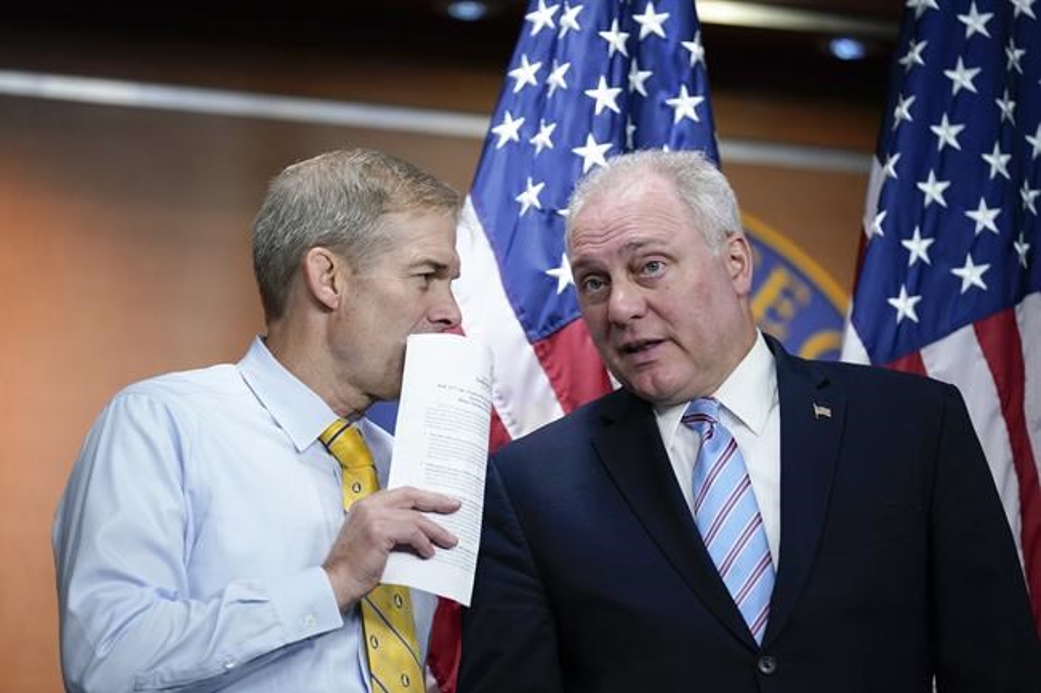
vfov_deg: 9.1
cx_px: 520
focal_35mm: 151
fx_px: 4365
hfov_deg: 13.6
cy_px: 346
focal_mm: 151
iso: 2500
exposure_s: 1/640
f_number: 2.8
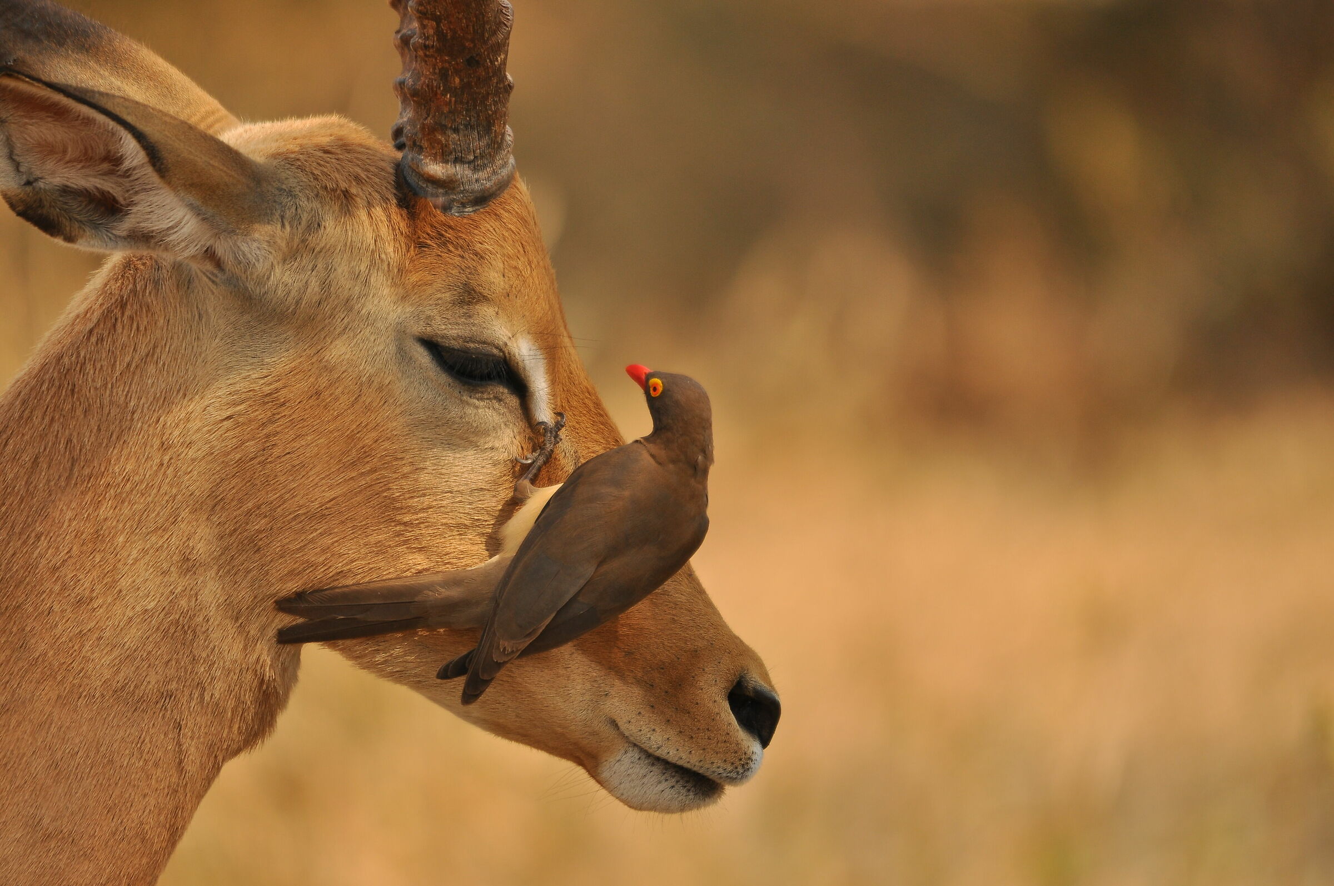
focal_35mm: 600
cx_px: 667
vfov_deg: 2.3
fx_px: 22206
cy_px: 443
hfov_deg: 3.4
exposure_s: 1/500
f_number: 5.6
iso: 200
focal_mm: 400
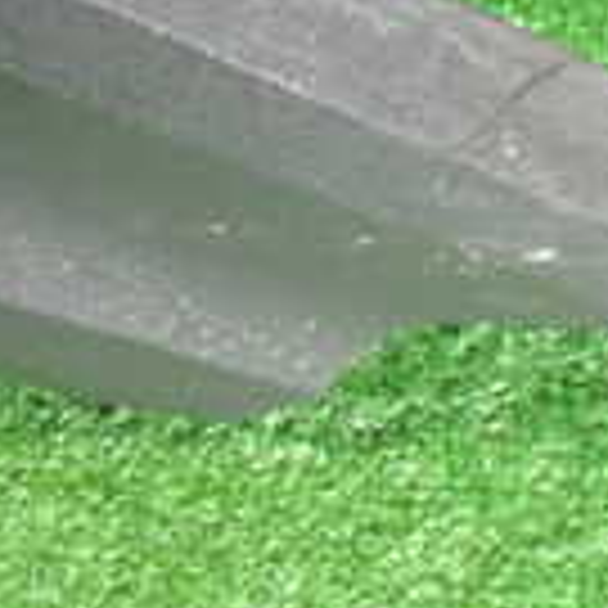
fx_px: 2345
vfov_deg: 14.1
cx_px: -207
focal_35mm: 118
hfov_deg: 14.1
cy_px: -221
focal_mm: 5.4
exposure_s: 1/30
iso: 800
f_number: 2.3
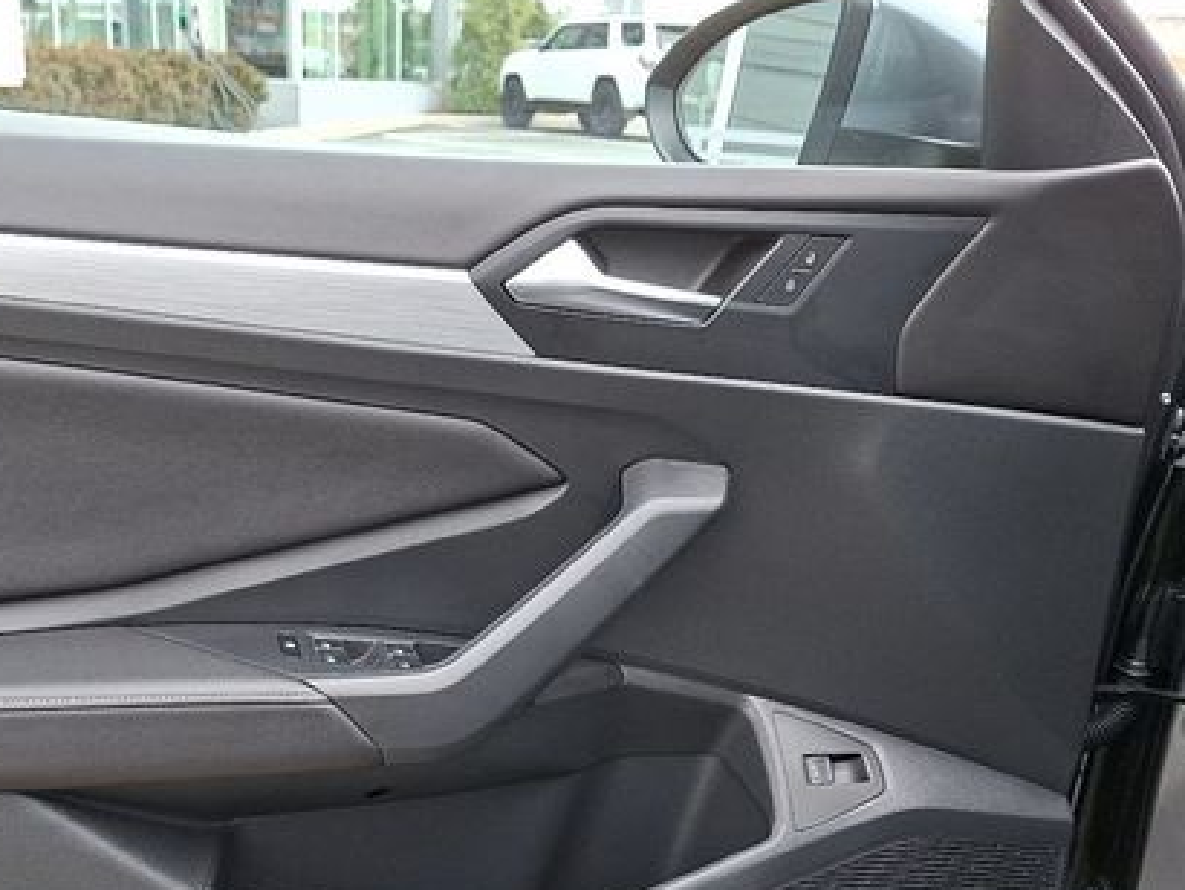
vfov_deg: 36.4
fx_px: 1336
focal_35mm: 39
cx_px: 419
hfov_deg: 47.2
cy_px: 604
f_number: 1.8
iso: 39
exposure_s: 1/100
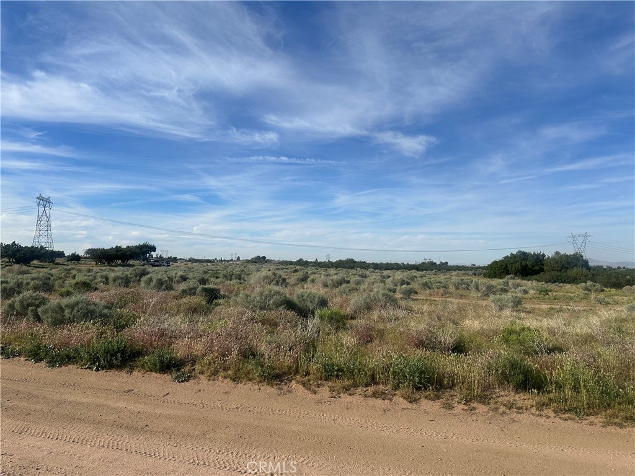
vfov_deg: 56.8
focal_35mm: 24
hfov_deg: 71.6
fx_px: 440
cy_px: 238
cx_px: 318
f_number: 1.78
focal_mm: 6.86
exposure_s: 1/7042
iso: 80
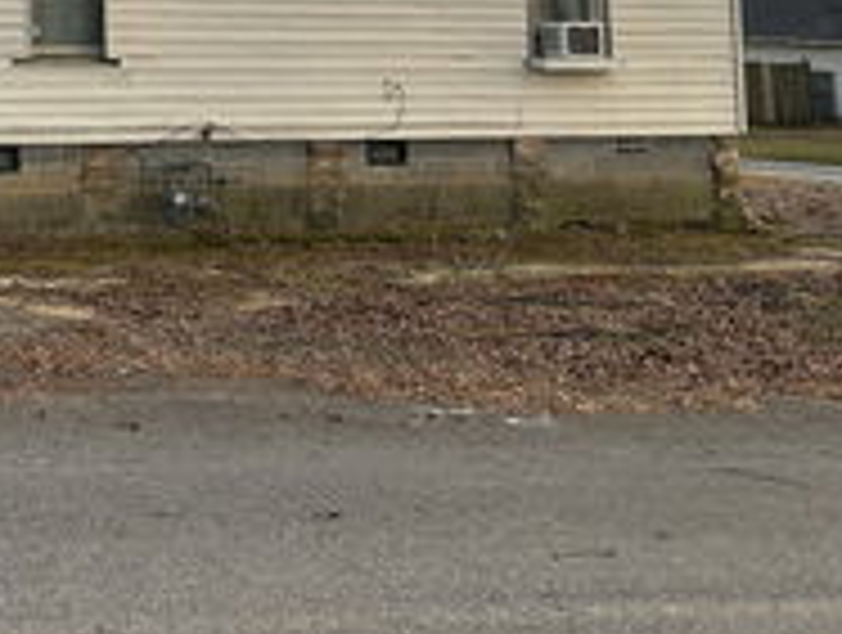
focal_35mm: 71
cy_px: -162
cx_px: -270
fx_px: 1730
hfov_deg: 23.9
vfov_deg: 19.4
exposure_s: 1/567
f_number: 1.5
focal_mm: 5.7
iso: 50
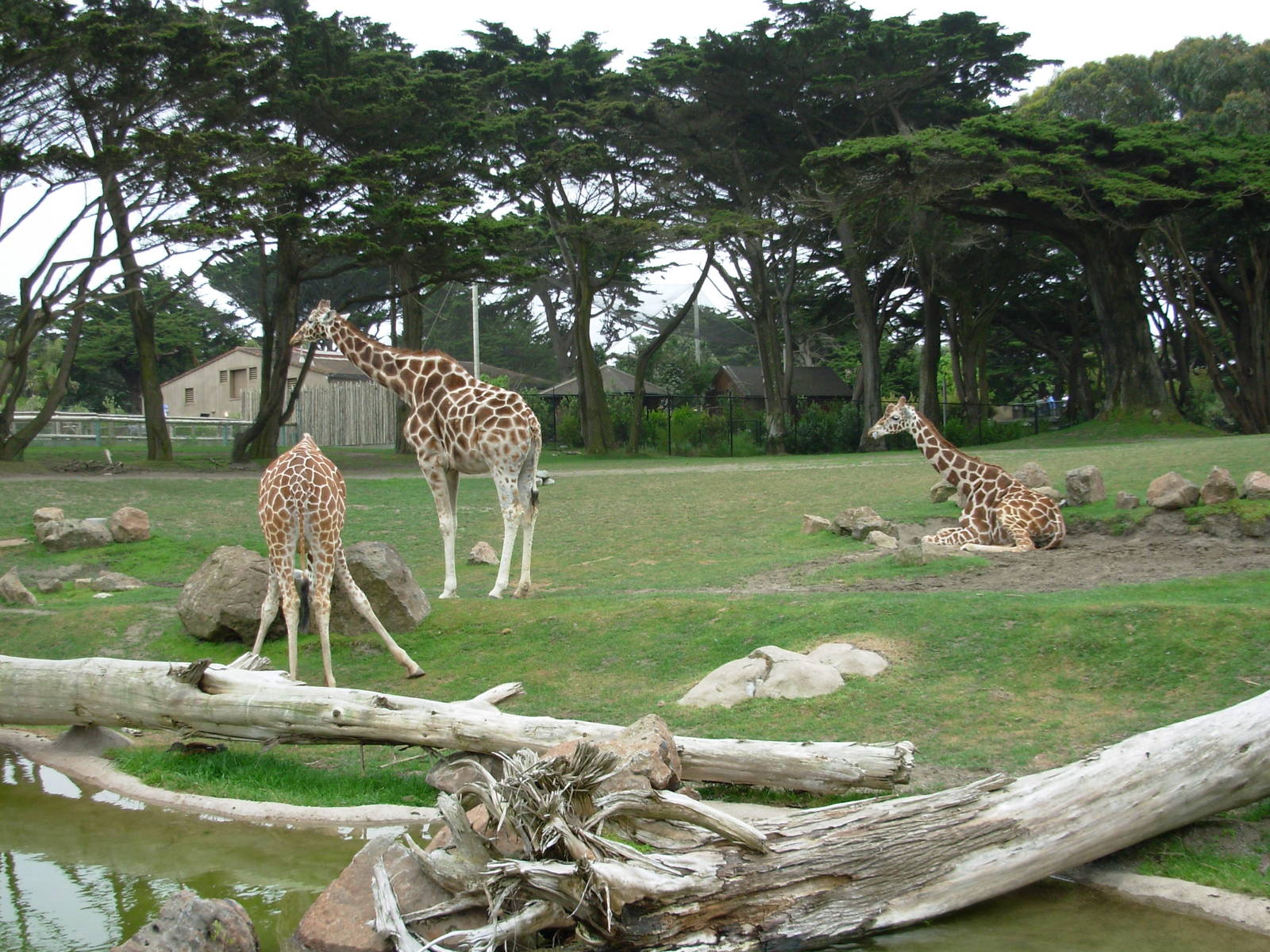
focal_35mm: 38
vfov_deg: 37.7
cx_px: 635
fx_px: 1394
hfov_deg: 49.0
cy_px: 476
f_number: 2.9
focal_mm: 6.3
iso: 50
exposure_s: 1/313
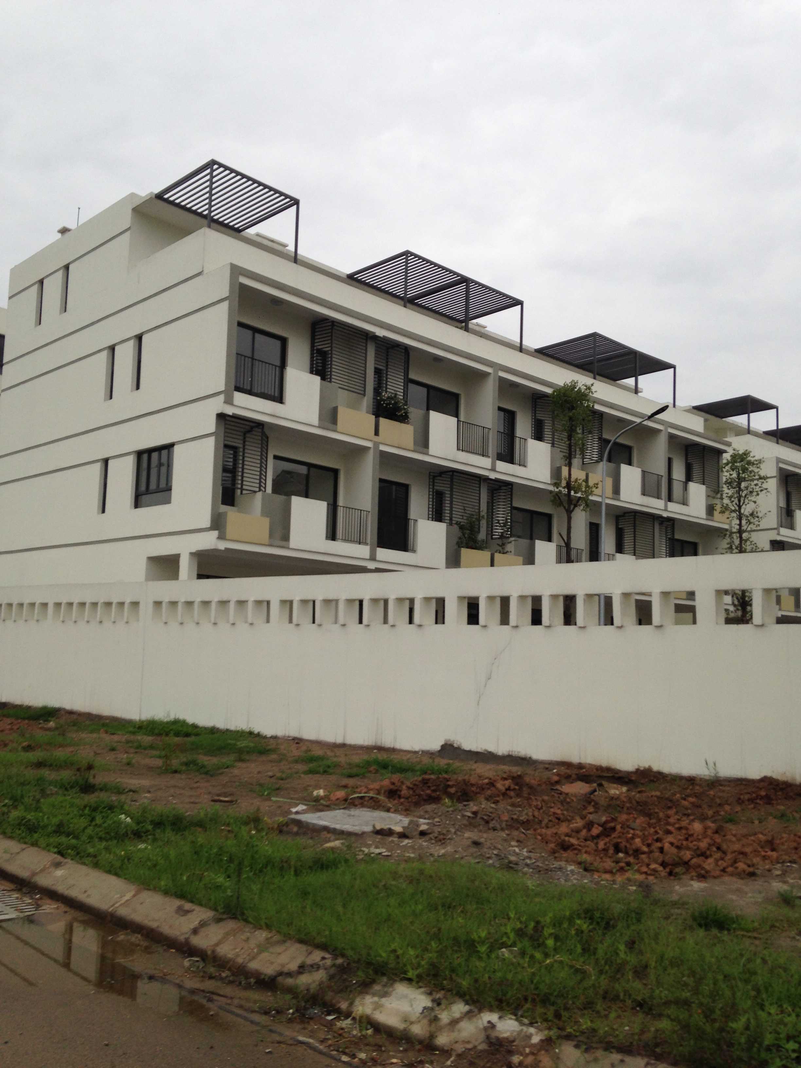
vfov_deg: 55.4
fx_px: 1018
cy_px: 534
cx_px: 400
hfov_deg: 42.9
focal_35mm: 33
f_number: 2.4
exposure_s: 1/304
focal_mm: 4.12
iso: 50
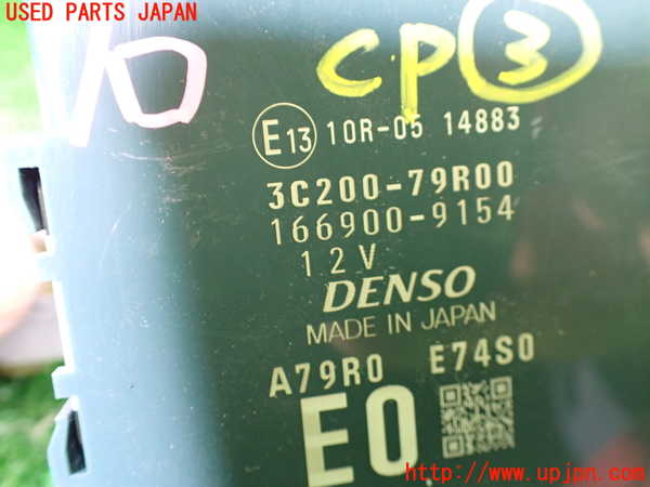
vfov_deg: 46.8
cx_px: 325
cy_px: 244
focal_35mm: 30
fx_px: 563
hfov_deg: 60.0
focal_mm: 5.4
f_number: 2.3
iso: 800
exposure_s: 1/40
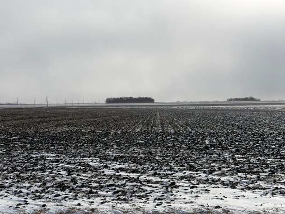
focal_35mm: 48
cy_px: 107
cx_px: 142
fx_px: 395
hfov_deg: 39.7
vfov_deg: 30.3
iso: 64
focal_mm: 6.76
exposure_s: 1/11364
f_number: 1.78
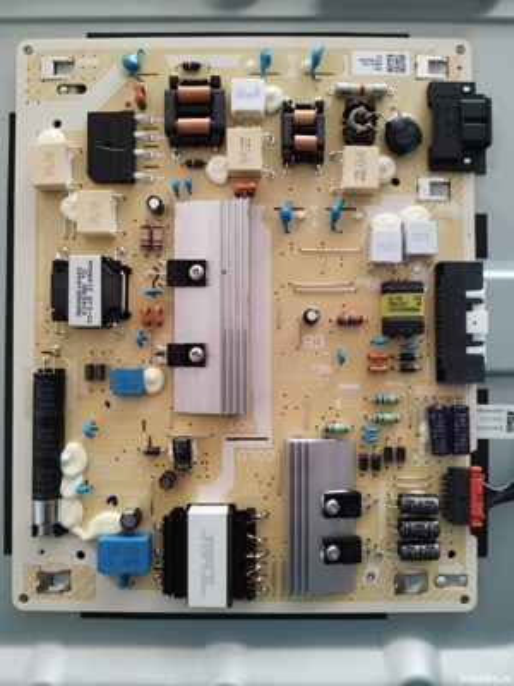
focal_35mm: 24
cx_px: 257
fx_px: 475
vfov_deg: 71.6
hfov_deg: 56.8
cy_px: 343
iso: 960
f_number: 1.89
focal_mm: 5.89
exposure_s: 1/25
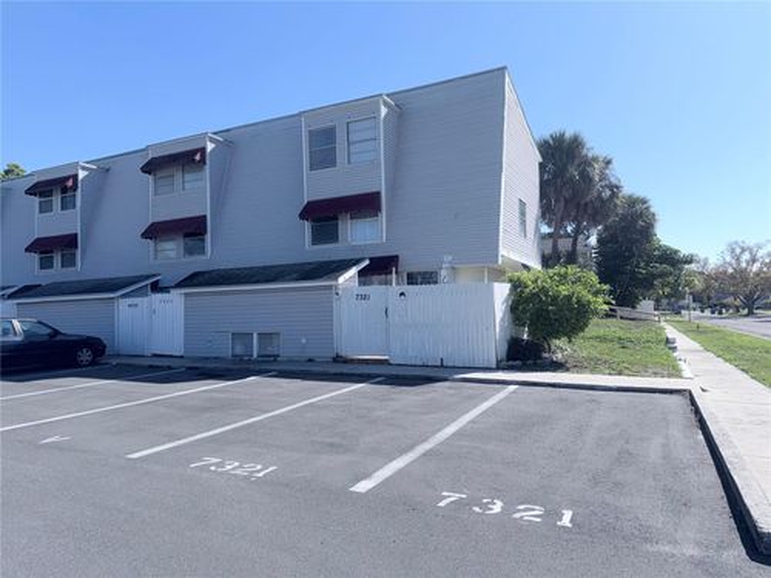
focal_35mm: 24
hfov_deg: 71.6
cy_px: 289
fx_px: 535
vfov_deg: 56.8
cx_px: 386
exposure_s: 1/4545
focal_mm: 6.76
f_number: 1.78
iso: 50
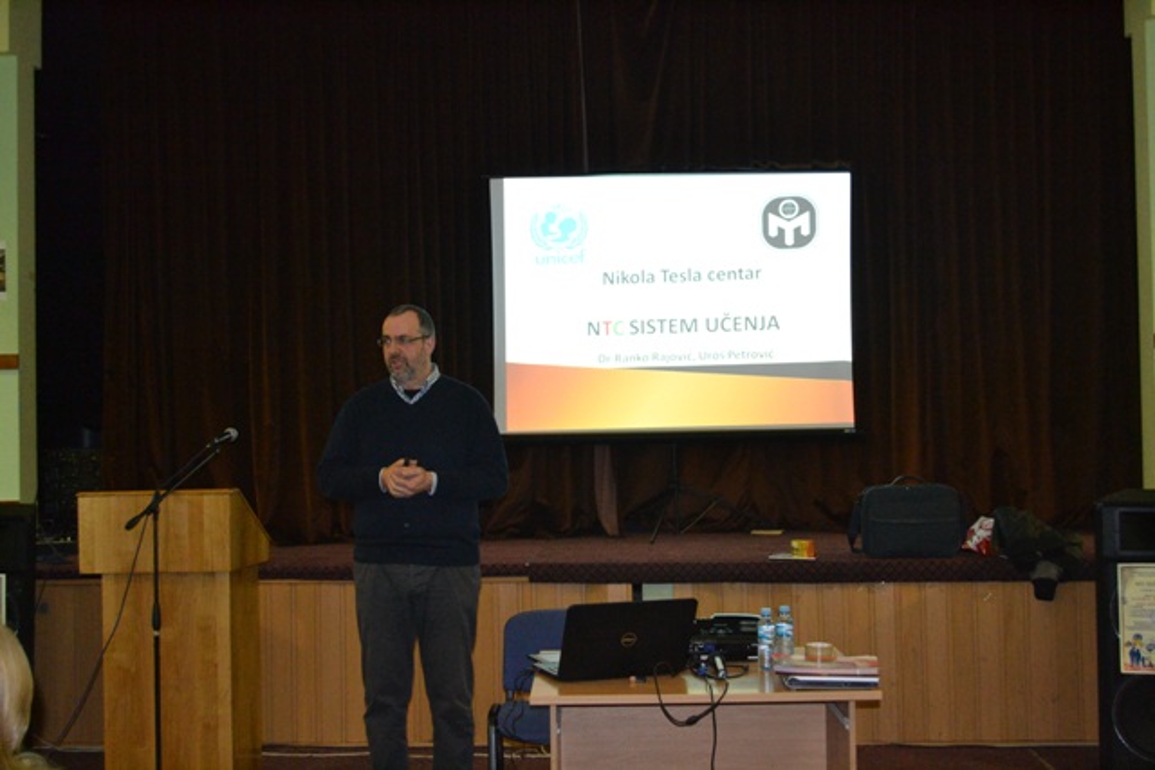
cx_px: 578
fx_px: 1396
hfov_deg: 45.0
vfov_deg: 30.9
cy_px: 385
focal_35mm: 44
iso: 3200
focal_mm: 29
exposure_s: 1/60
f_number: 4.5
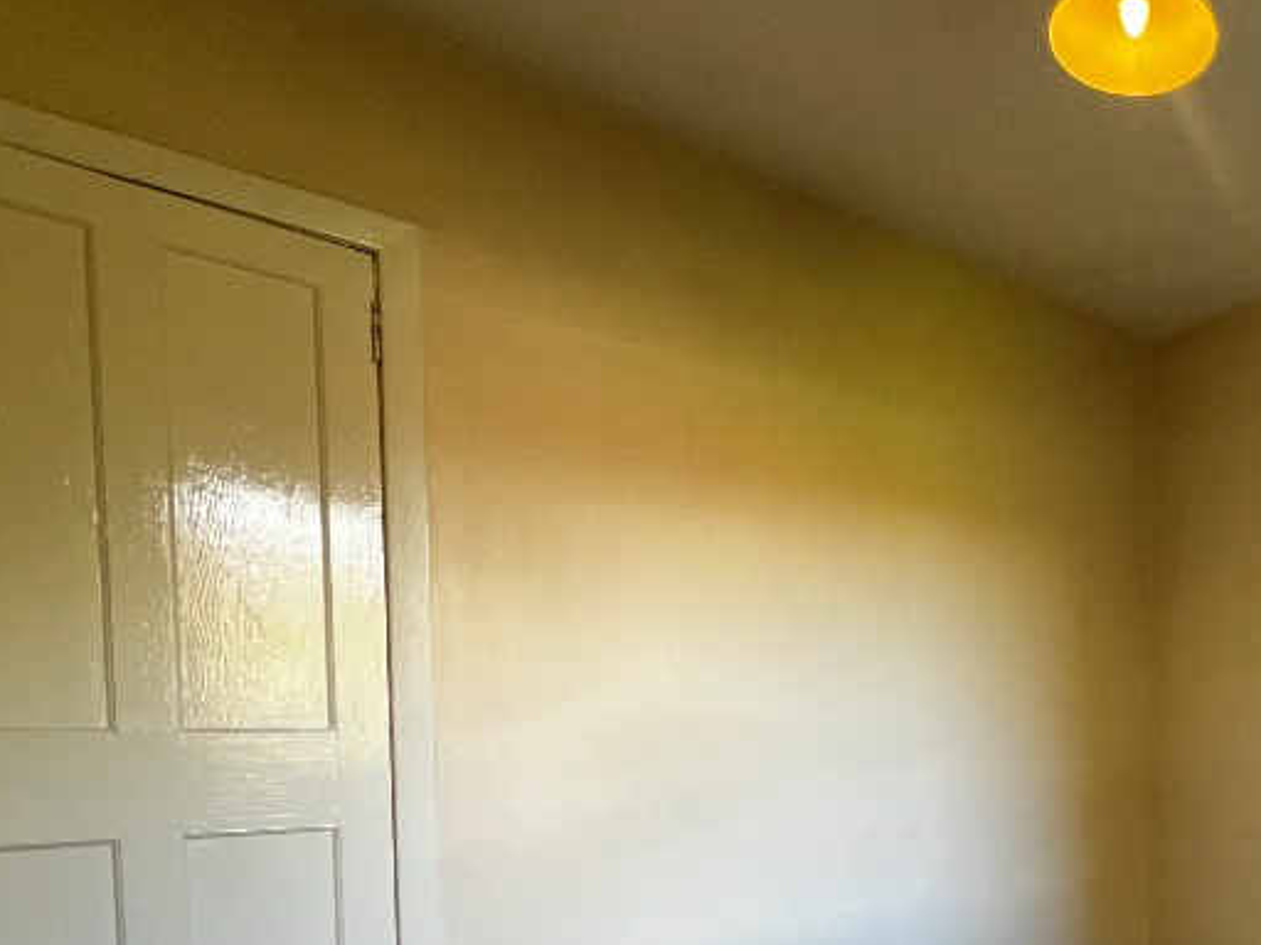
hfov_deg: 60.4
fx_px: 947
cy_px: 780
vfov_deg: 49.4
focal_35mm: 26
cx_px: 1054
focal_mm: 1.57
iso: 125
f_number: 1.8
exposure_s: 1/99
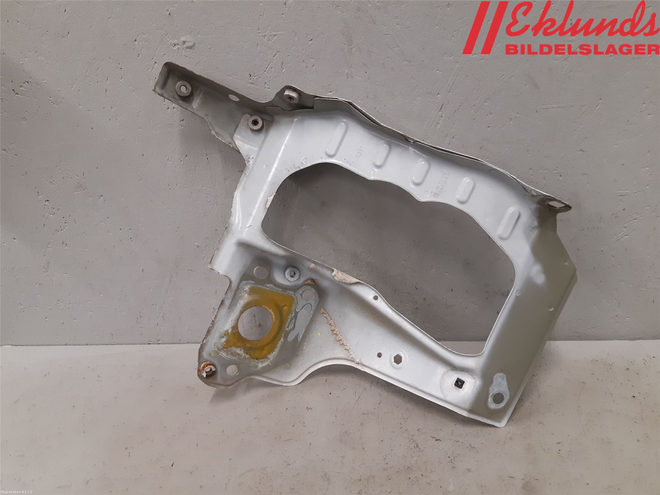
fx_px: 496
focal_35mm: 26
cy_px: 248
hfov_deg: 67.3
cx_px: 330
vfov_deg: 53.1
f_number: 1.7
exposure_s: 1/50
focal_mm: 3.93
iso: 125
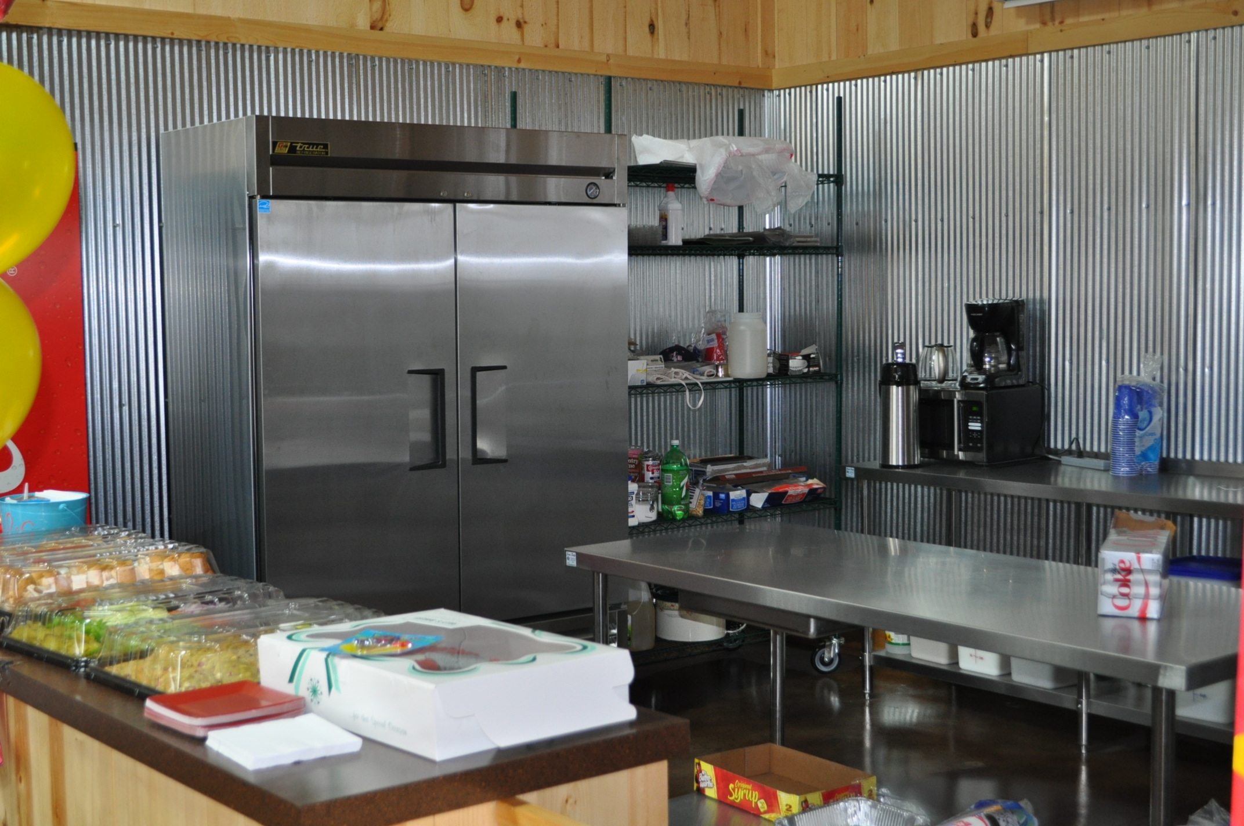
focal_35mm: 48
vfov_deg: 28.0
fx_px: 1657
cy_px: 413
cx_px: 622
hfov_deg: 41.2
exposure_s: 1/60
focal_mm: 32
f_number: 4.8
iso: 800
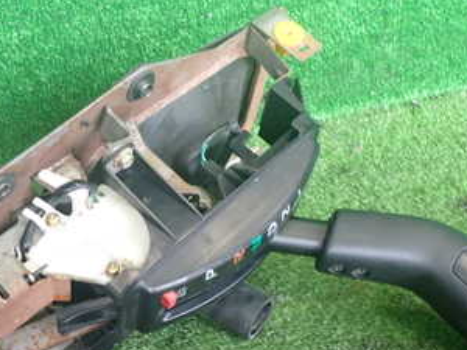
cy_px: 247
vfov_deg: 24.2
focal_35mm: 60
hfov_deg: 31.9
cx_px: 157
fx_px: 809
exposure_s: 1/40
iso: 200
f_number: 2.3
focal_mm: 5.4
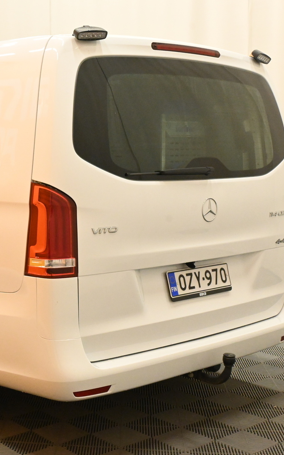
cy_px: 225
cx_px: 6
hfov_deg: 22.3
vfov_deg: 36.3
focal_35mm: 56
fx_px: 694
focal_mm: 24
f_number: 11
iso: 4500
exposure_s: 1/40
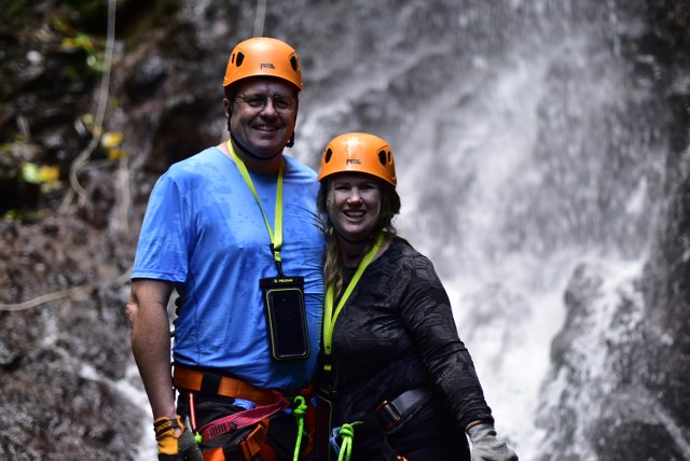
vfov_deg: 18.2
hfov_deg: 27.0
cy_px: 230
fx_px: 1439
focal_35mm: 75
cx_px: 345
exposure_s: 1/250
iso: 250
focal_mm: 50
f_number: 1.4
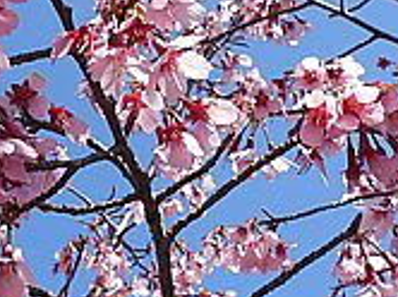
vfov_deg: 12.6
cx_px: 36
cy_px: 17
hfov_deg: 16.8
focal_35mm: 116
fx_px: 1332
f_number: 3.5
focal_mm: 4.3
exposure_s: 1/1000
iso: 100
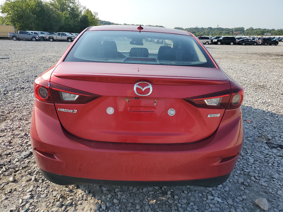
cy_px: 106
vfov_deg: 53.1
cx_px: 142
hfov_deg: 67.3
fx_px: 213
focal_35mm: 26
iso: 50
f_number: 1.5
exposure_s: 1/2000
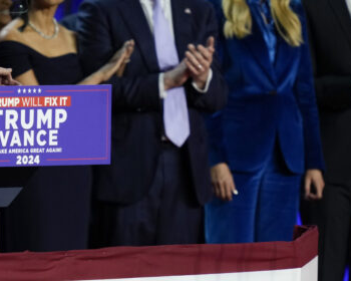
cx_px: 124
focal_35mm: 1100
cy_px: 190
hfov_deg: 1.8
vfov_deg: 1.4
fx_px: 11427
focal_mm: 400
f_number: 2.8
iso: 1250
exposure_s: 1/500
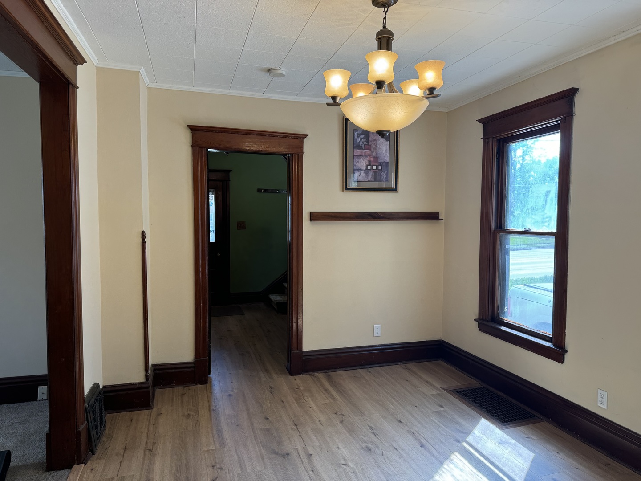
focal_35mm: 24
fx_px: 444
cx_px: 320
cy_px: 240
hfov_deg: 71.6
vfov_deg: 56.8
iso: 64
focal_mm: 6.76
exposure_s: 1/120
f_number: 1.78
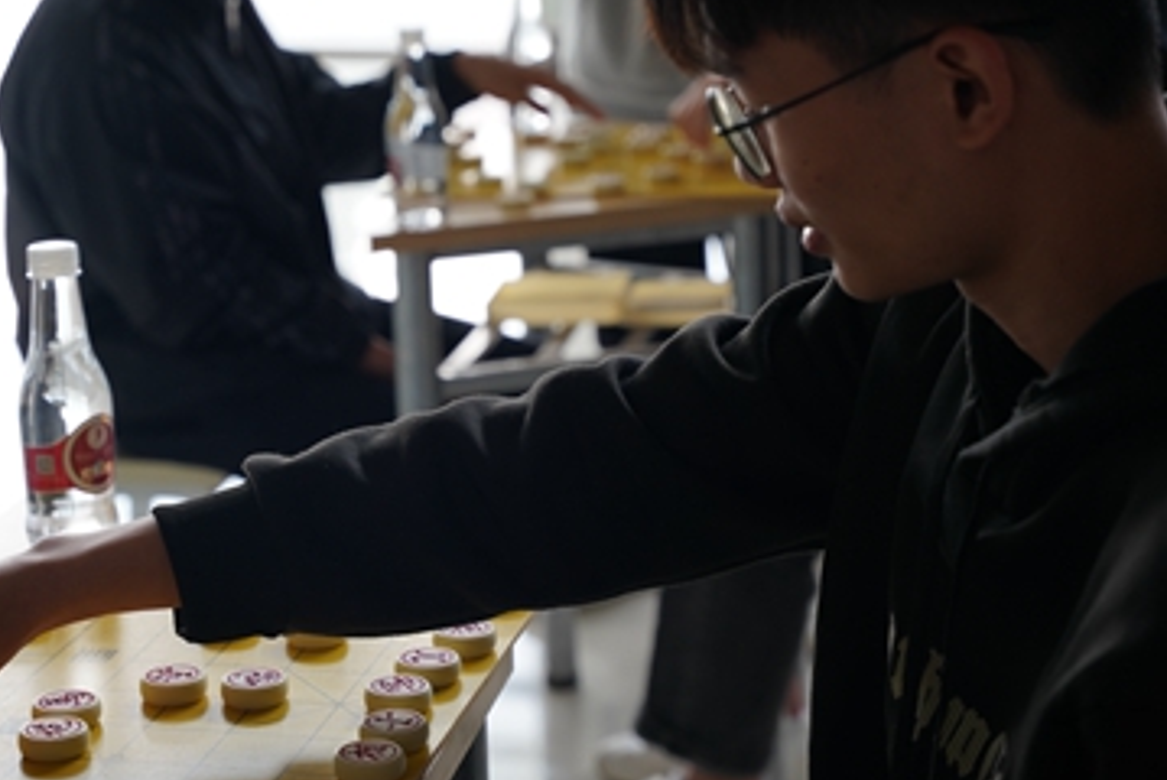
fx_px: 2767
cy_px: 296
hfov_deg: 23.8
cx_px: 465
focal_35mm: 85
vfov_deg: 16.0
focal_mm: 61.2
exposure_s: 1/60
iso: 320
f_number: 4
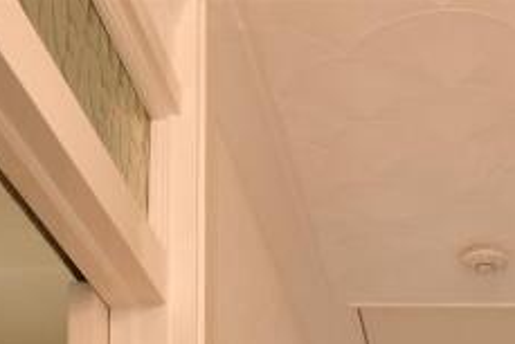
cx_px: 490
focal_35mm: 67
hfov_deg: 28.6
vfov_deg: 14.9
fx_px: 959
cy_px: 766
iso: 125
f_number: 8
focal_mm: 10
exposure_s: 1/3
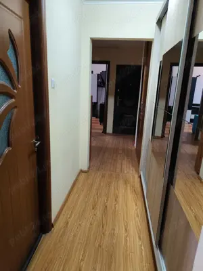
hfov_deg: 58.9
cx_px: 102
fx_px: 180
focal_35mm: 23
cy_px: 136
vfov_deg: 73.9
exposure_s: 1/33.3
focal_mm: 6.19
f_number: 1.65
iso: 500
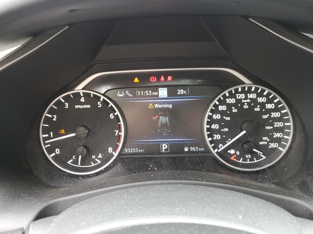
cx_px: 160
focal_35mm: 28
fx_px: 253
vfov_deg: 49.7
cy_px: 110
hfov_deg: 63.4
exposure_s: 1/60.2
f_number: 1.5
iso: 112
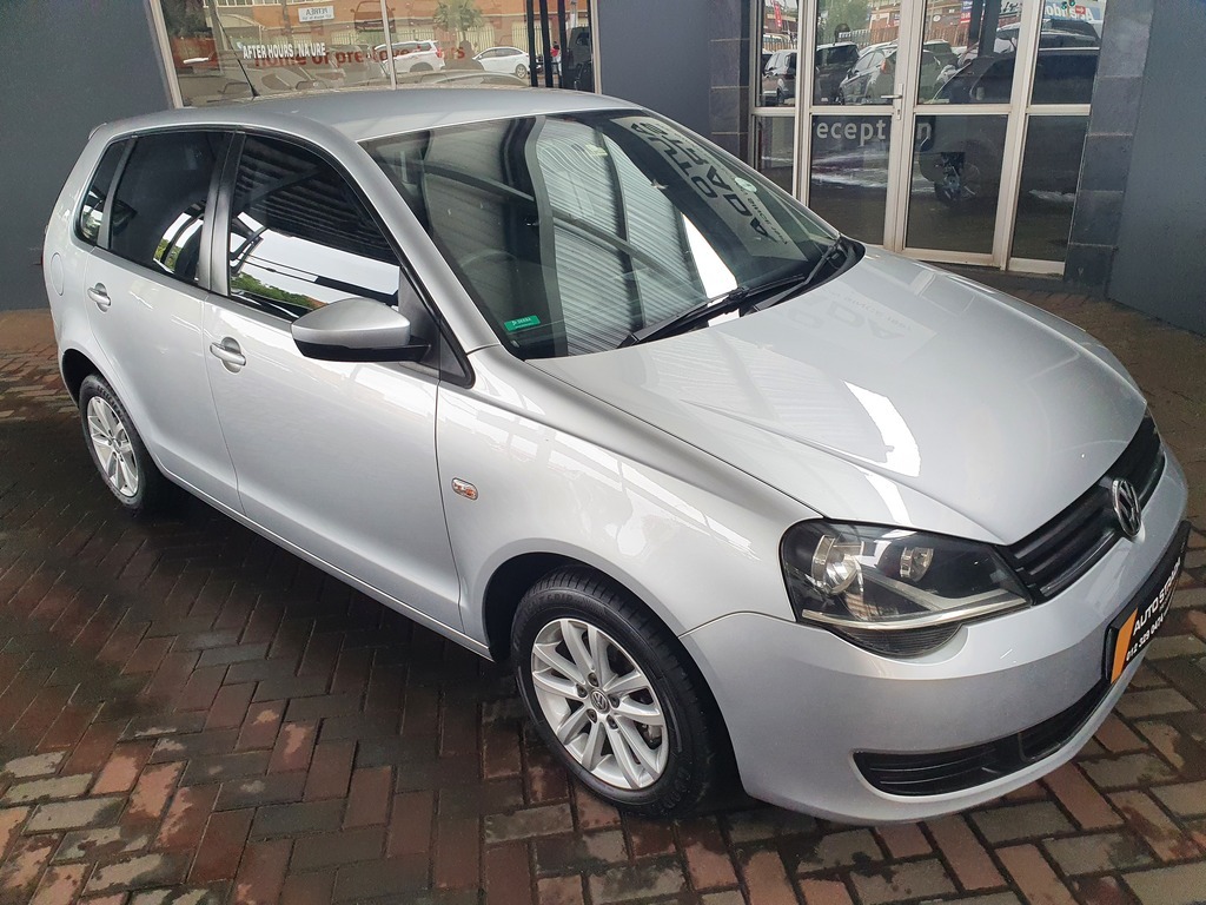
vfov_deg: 53.1
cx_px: 603
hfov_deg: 67.3
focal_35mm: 26
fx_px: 906
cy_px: 452
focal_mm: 4.32
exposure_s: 1/100
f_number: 2.4
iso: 160
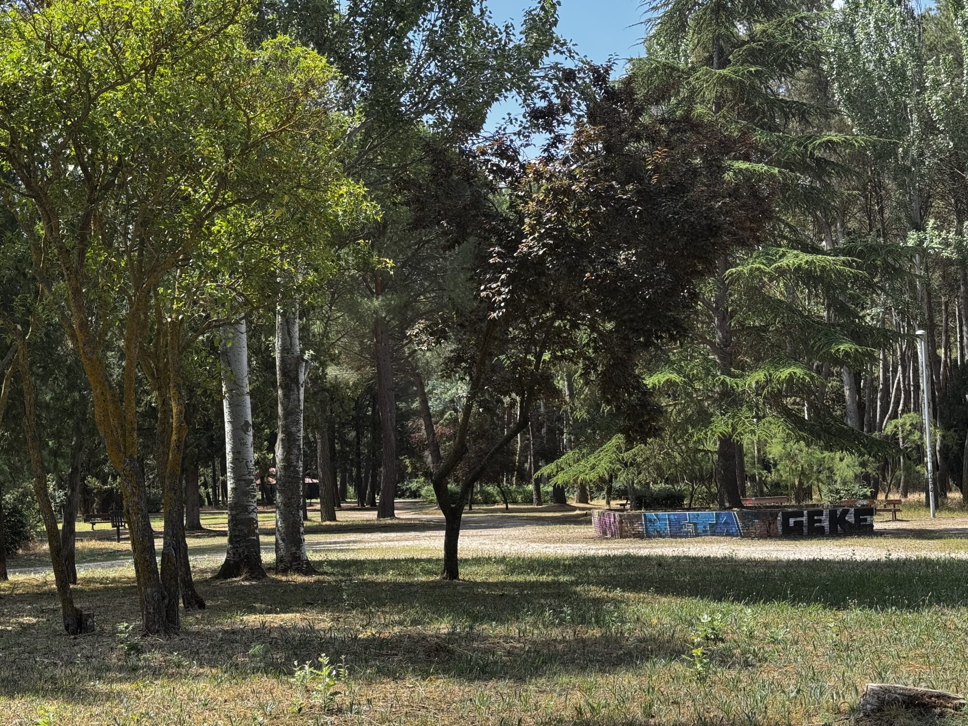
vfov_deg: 30.3
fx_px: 1342
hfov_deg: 39.7
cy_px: 363
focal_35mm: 48
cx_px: 484
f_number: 1.78
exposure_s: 1/1215
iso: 64
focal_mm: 6.76
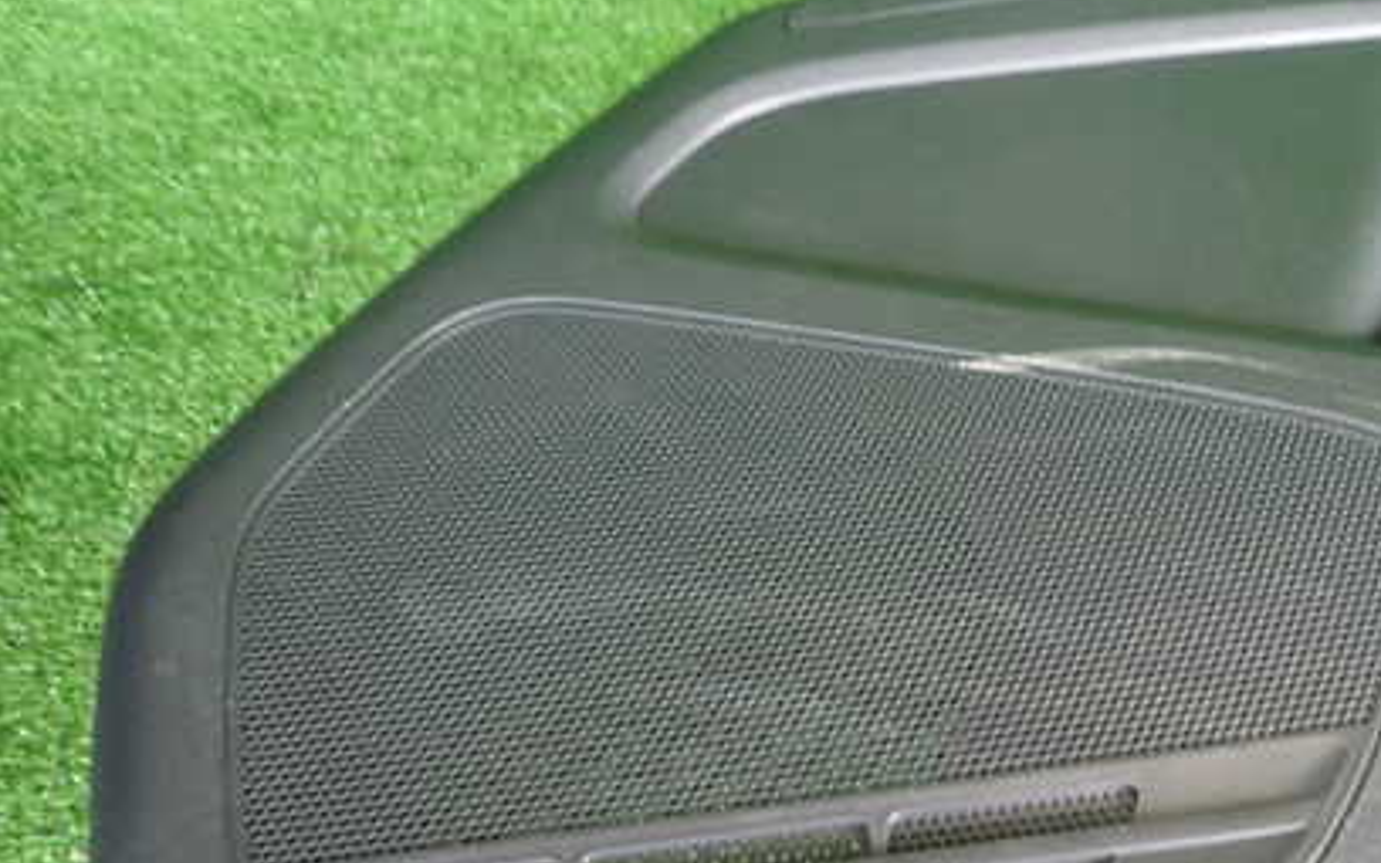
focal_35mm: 39
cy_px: 518
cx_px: 1009
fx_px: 1468
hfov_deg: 48.7
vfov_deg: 32.7
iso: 200
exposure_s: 1/30
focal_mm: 4.5
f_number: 2
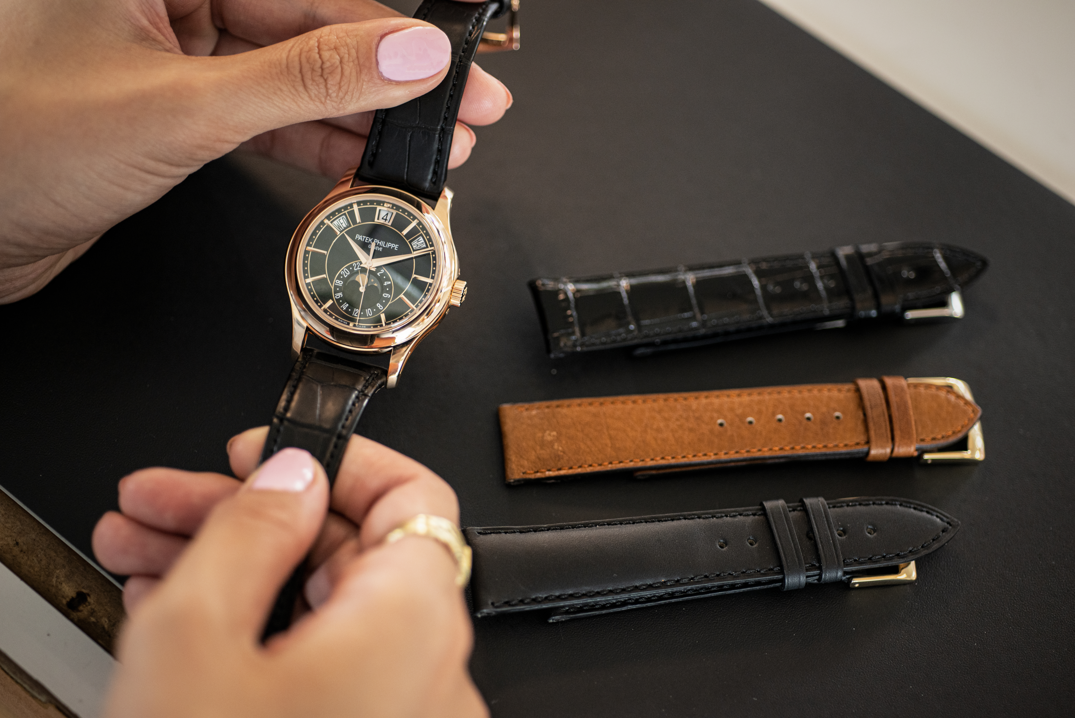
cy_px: 359
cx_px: 538
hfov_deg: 33.4
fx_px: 1792
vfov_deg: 22.6
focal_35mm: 60
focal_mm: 60
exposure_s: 1/90
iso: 800
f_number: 3.2
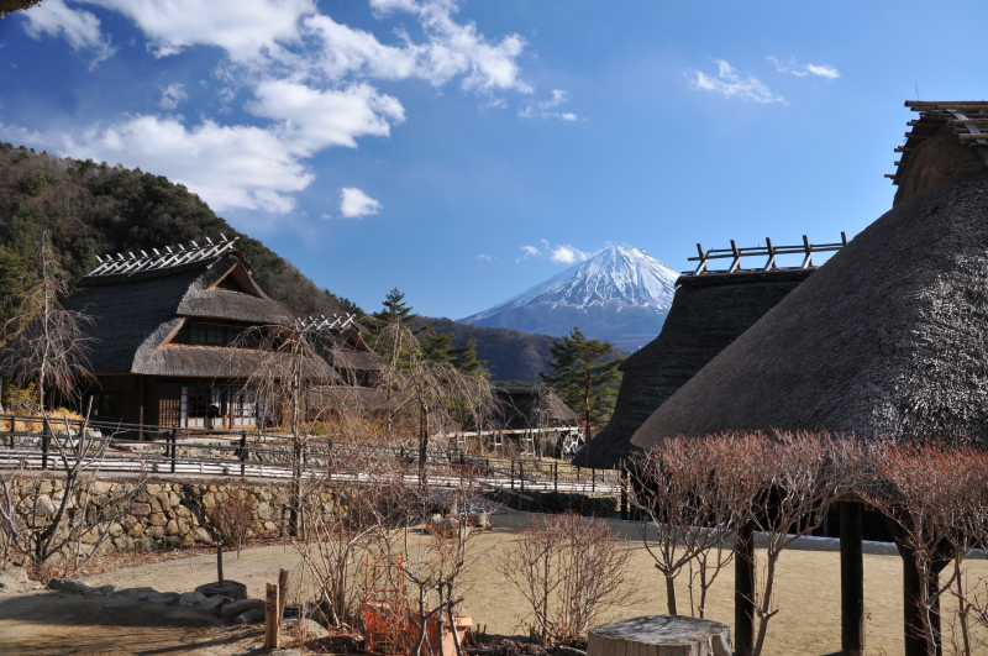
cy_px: 328
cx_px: 494
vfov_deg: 39.9
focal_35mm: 33
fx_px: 904
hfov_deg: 57.3
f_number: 8
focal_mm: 22
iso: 200
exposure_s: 1/100
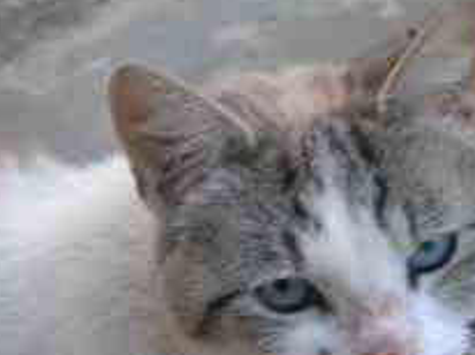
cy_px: 218
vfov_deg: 10.9
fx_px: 1864
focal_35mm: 136
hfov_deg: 14.5
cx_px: 295
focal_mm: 11.7
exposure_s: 1/27.1
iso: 50
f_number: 3.9
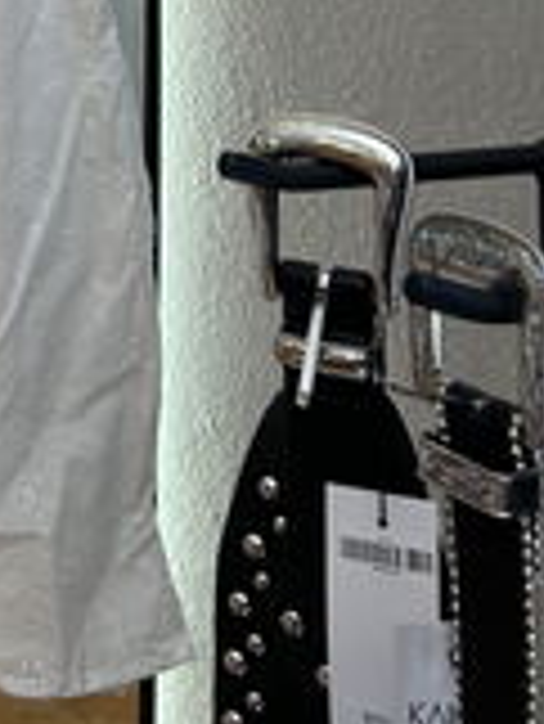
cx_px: -274
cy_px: -443
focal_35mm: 86
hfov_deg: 15.8
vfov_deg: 19.1
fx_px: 1800
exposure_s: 1/100
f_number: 1.5
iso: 32
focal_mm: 5.7
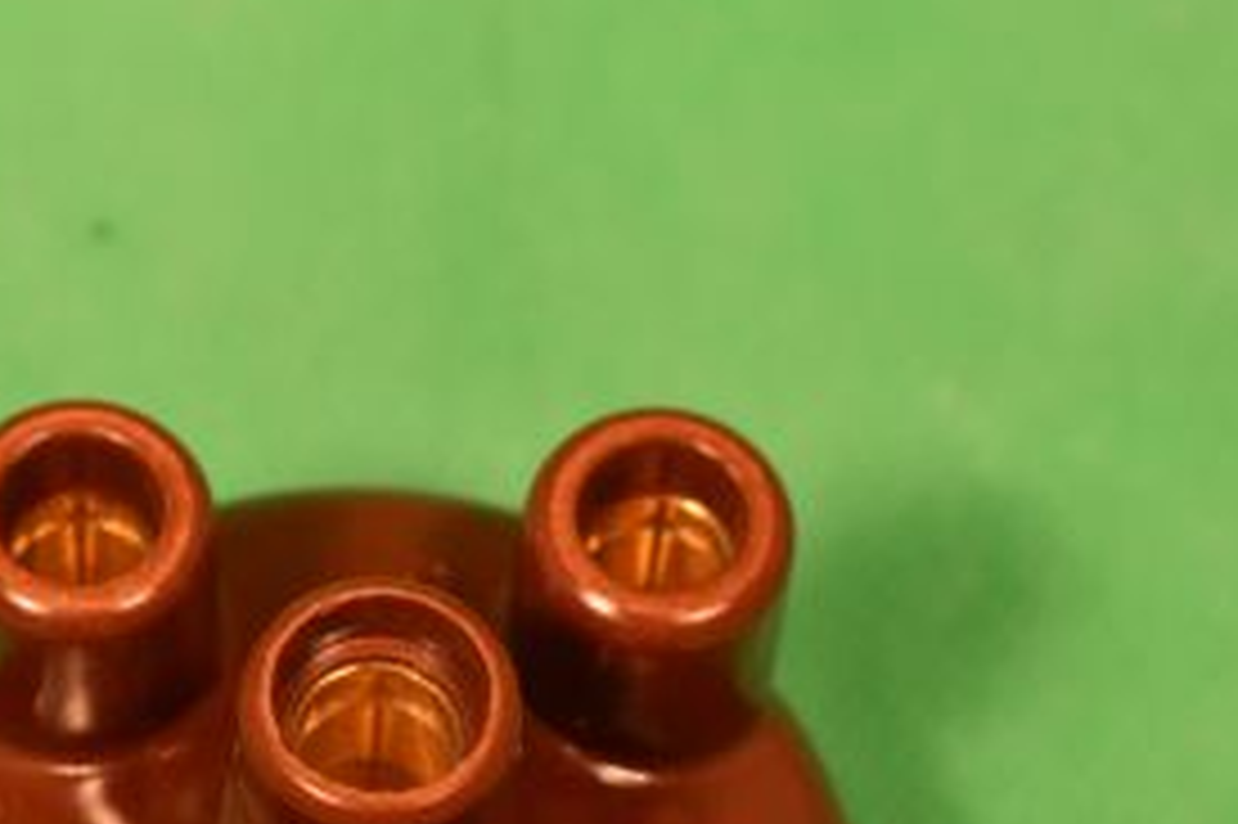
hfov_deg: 11.4
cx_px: 374
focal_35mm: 180
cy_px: 860
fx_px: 6189
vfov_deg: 7.6
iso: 400
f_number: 8
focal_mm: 55
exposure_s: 1/250
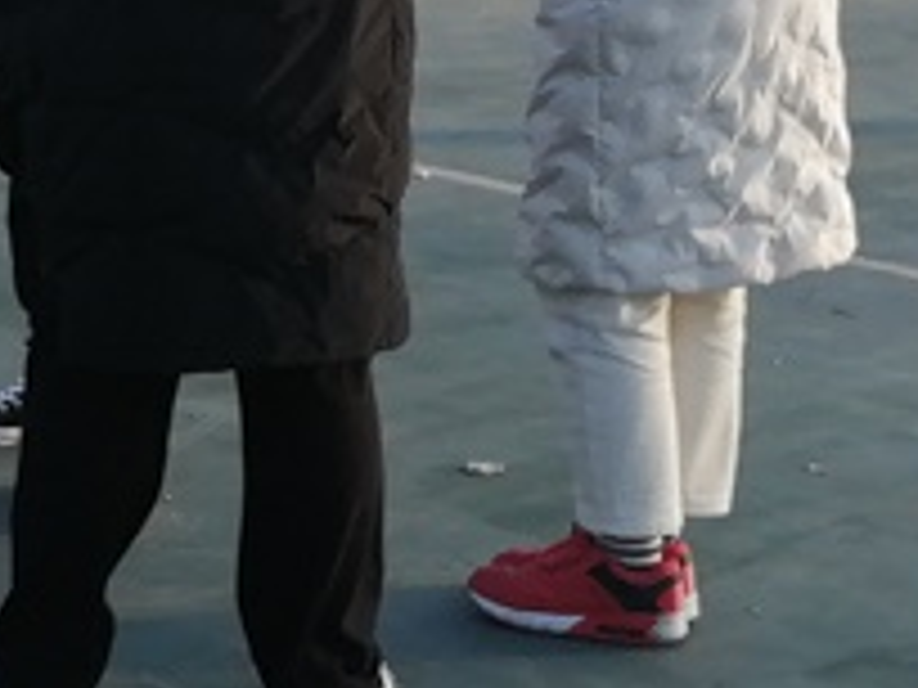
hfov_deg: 12.4
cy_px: -274
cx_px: -315
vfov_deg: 9.4
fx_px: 4084
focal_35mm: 154
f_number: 1.8
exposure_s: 1/323
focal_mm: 3.96
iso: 50
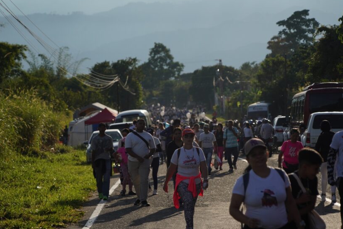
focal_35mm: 148
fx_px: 1412
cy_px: 114
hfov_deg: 13.9
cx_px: 178
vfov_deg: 9.3
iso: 500
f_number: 6.3
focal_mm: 141
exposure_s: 1/5000
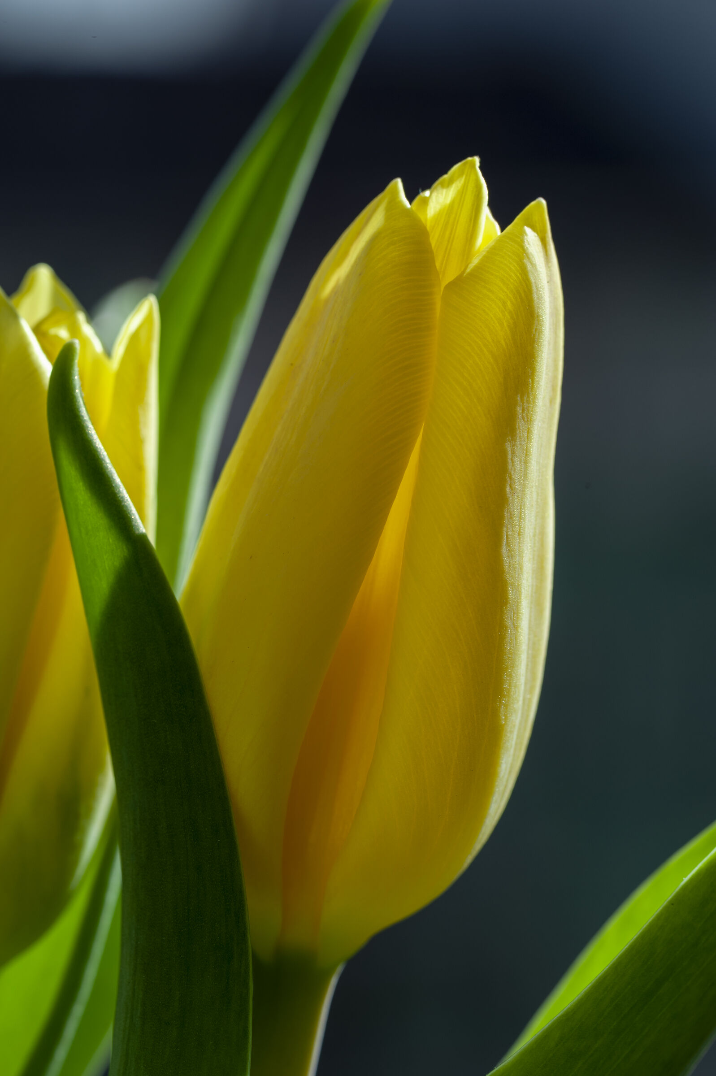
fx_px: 3136
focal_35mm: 105
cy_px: 538
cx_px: 358
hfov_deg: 13.0
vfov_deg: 19.5
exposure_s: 1/200
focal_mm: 105
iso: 200
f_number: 14
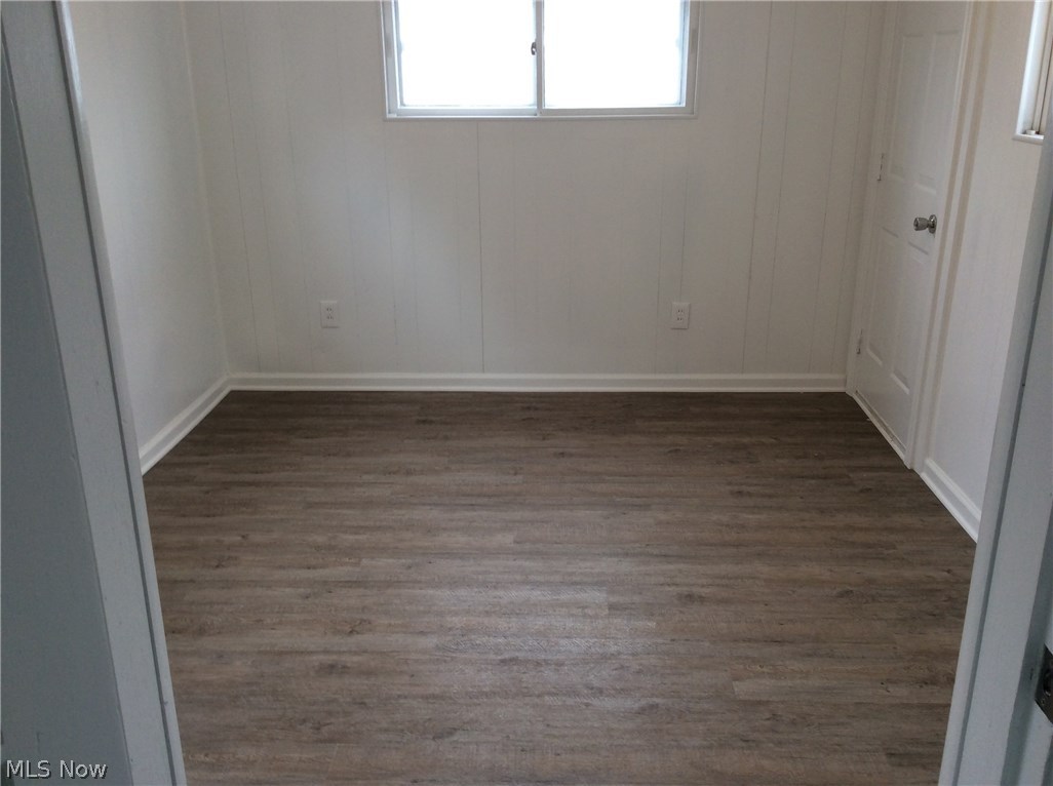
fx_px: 972
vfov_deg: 44.0
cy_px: 393
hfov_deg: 56.9
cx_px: 526
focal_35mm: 32
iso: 50
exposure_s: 1/24
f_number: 2.4
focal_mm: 3.3
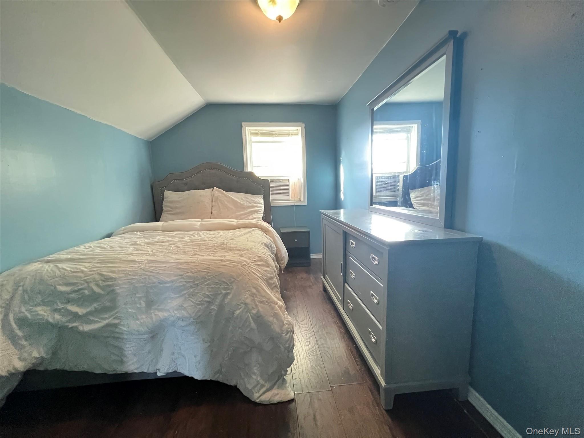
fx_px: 219
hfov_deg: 106.2
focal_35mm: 13
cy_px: 219
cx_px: 292
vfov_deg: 89.9
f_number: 1.8
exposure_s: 1/60
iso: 800
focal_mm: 1.57
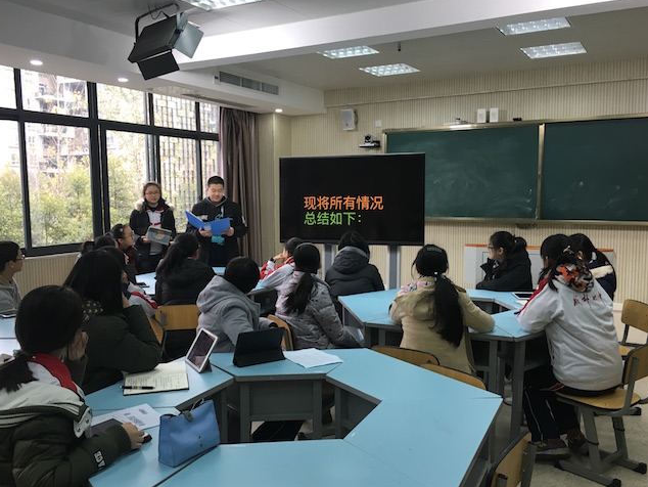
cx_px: 317
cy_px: 249
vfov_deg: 44.2
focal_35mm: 32
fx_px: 599
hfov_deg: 56.8
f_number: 2.2
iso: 40
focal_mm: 4.15
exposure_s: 1/33
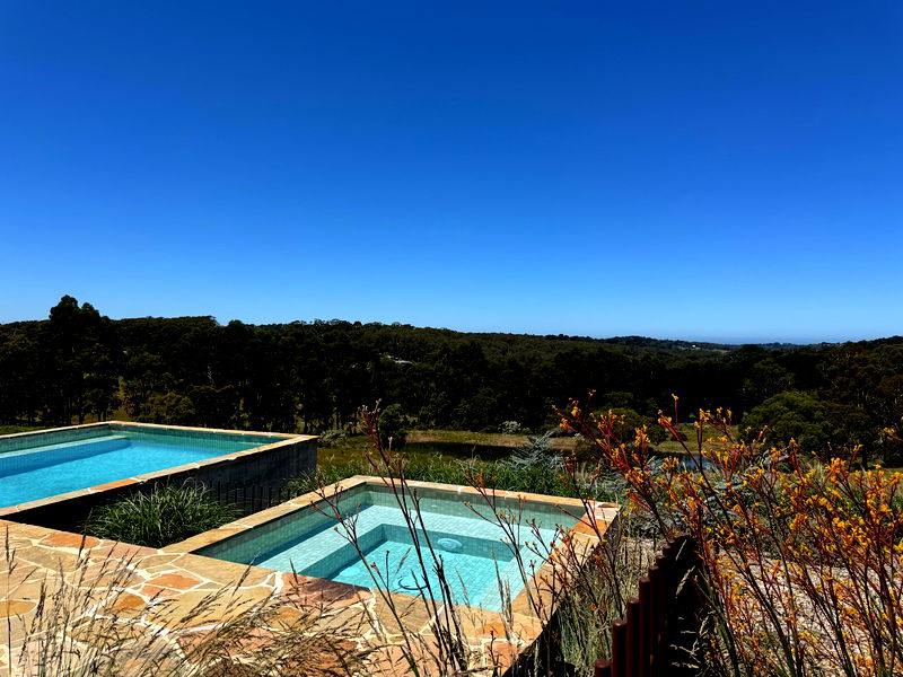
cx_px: 452
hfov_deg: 71.6
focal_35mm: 24
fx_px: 626
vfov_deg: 56.8
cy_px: 338
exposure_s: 1/7092
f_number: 1.78
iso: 80
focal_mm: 6.76
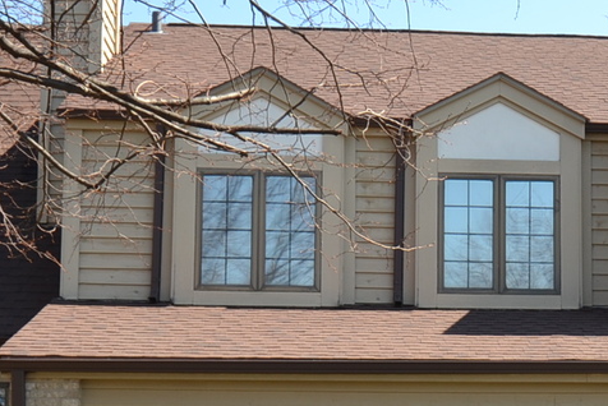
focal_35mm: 102
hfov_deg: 19.5
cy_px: 380
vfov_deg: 13.3
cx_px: 575
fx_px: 1724
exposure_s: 1/125
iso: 100
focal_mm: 20
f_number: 5.6
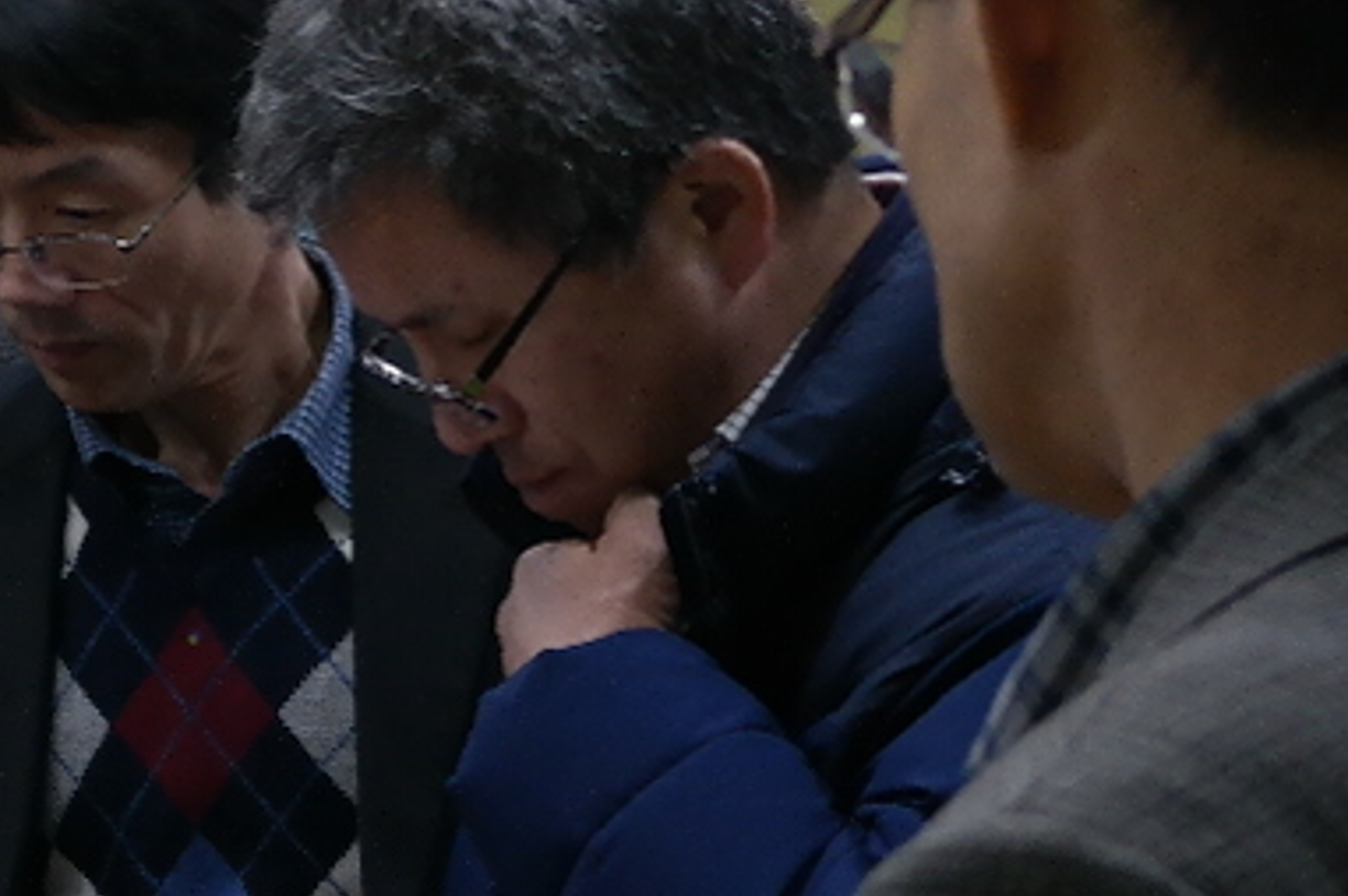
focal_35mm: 163
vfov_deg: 8.3
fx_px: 6098
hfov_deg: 12.4
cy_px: 1023
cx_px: -109
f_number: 4
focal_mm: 24
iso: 800
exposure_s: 1/50
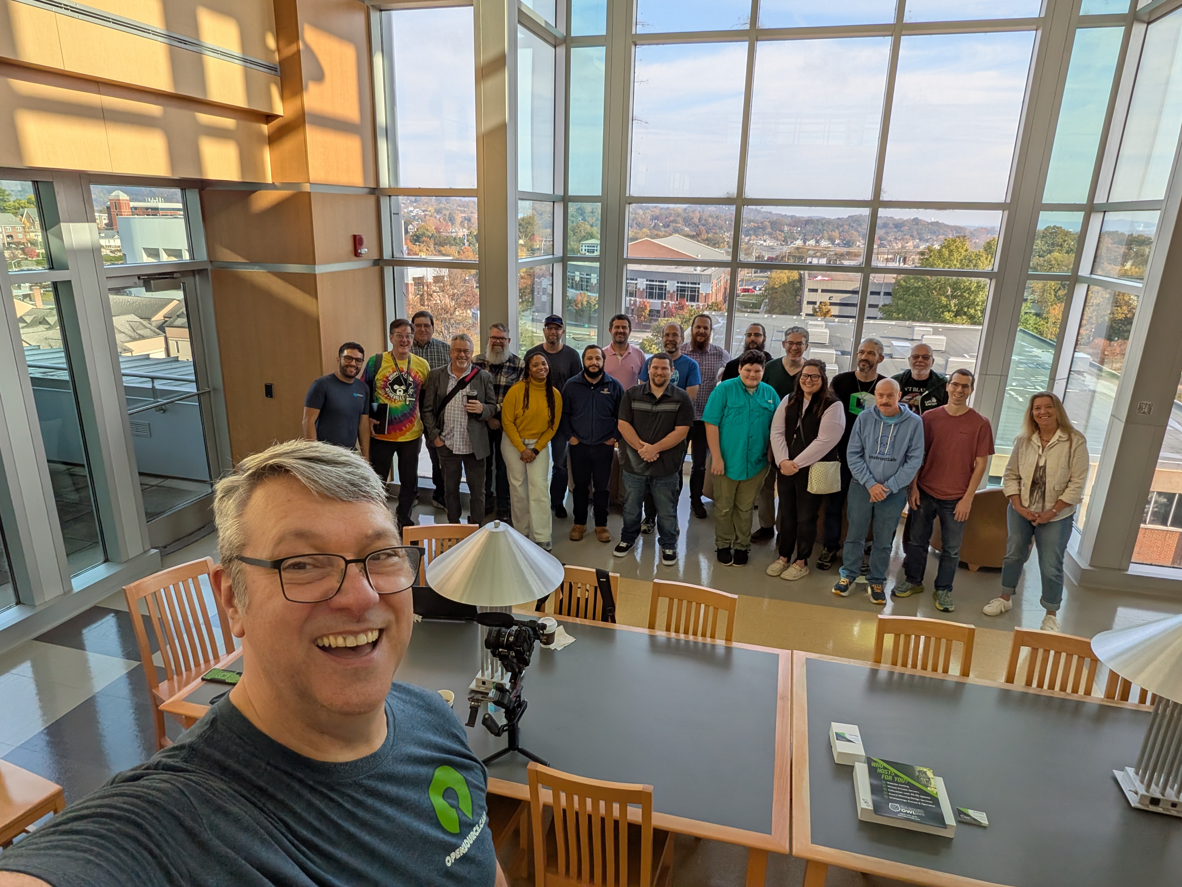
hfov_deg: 79.0
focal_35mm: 21
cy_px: 444
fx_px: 717
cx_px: 591
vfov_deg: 63.4
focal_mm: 2.74
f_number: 2.2
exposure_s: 1/491
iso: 39
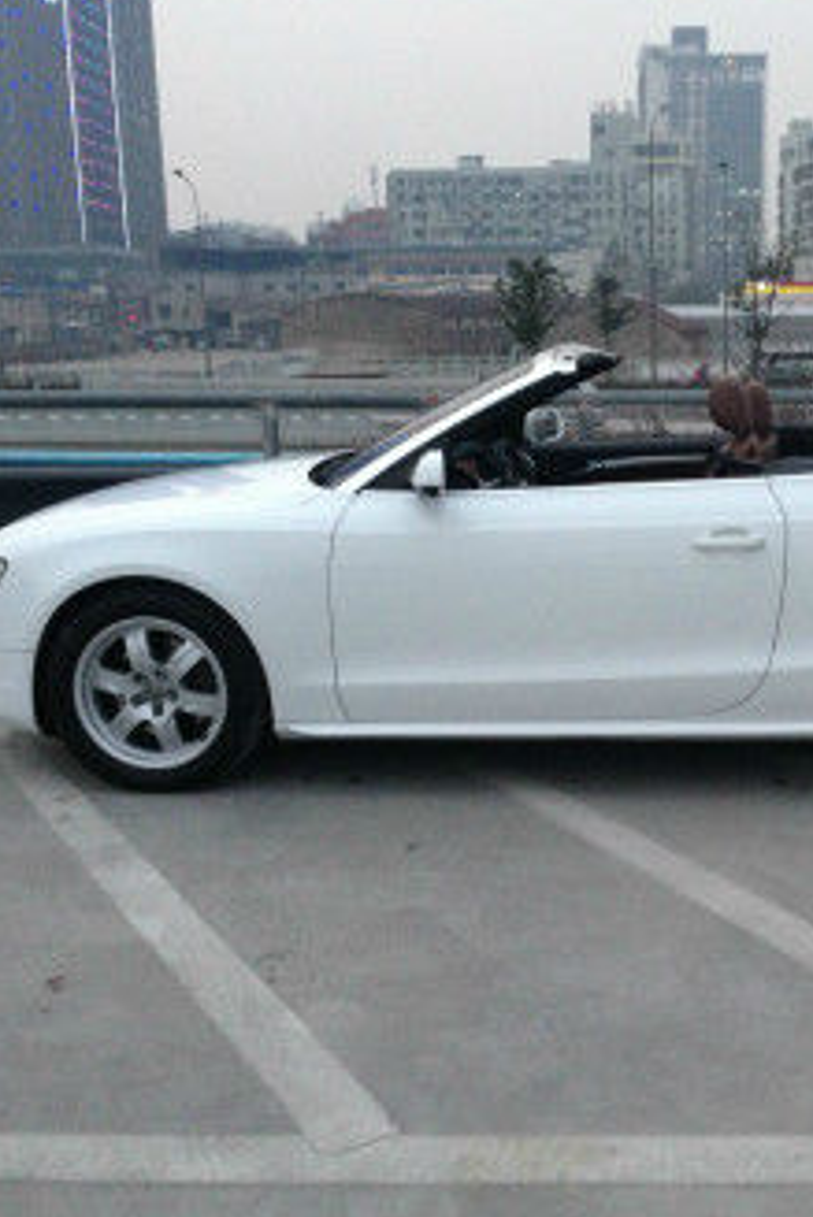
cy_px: 599
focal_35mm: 47
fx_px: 1590
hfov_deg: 28.1
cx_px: 650
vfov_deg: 41.9
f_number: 2.4
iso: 250
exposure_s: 1/20
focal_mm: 4.13
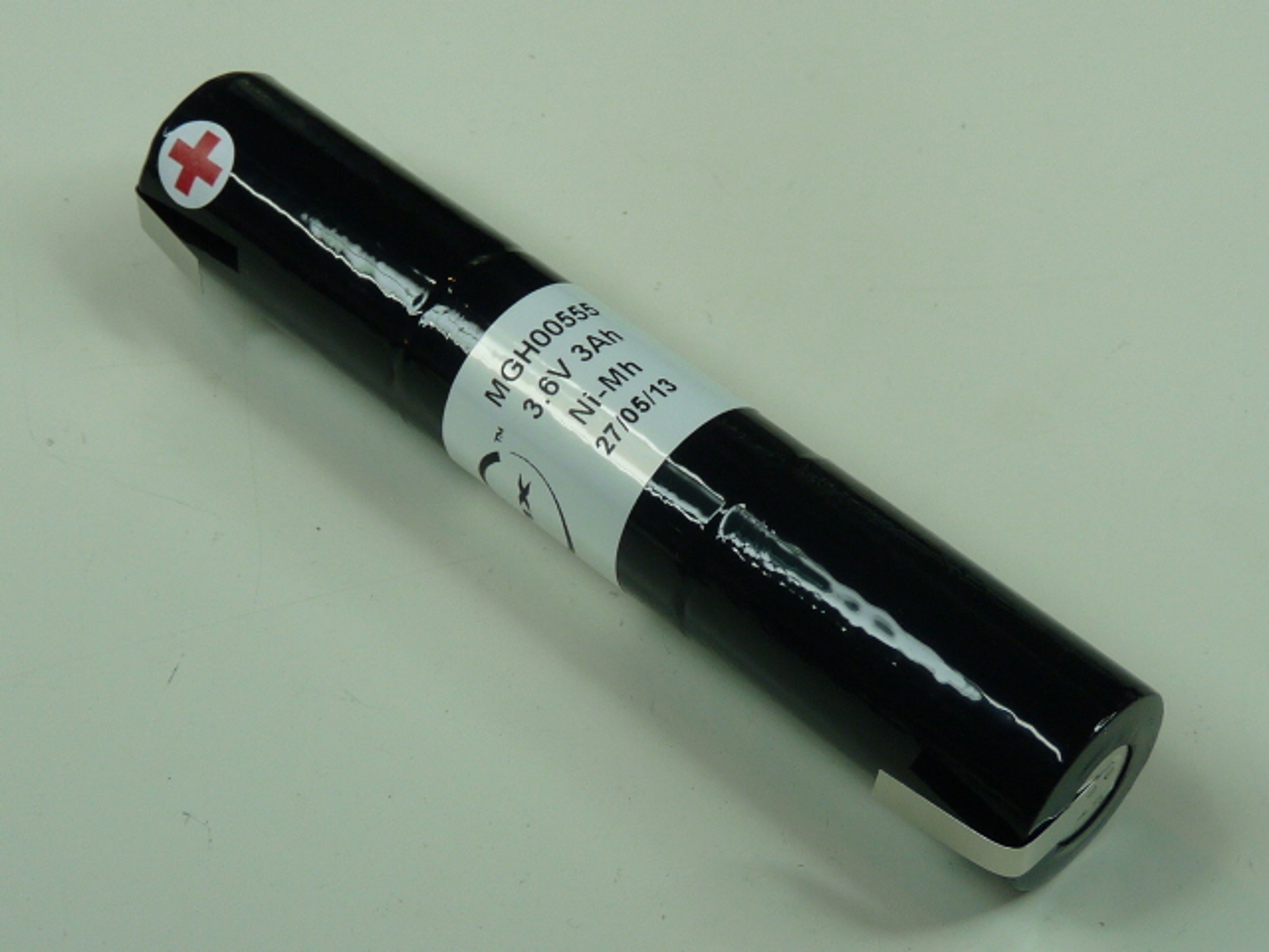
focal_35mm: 72
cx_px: 634
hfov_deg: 27.0
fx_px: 2639
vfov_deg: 20.4
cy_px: 476
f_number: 3
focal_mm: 7.2
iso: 100
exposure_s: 1/80
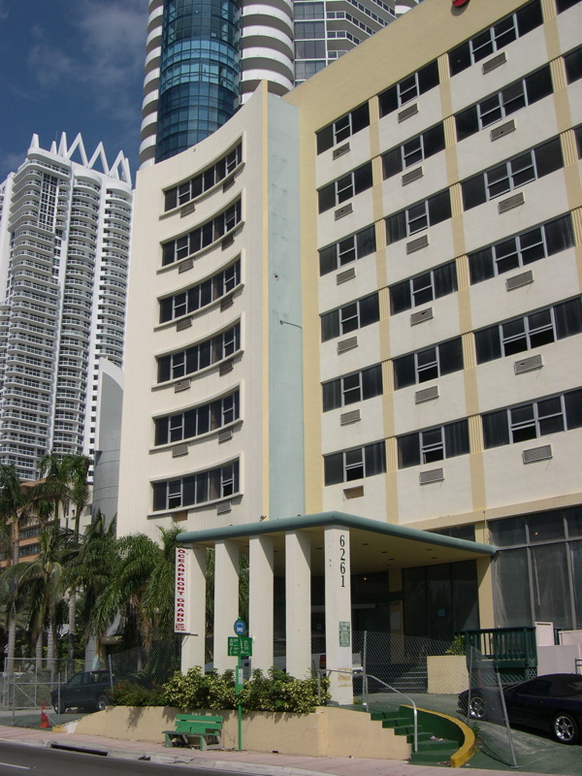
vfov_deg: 49.0
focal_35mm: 38
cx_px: 291
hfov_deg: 37.7
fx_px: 852
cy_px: 388
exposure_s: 1/700
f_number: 7.6
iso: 100
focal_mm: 8
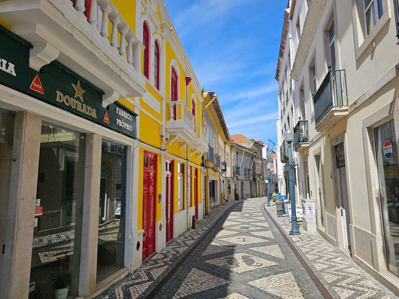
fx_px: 265
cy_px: 150
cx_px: 200
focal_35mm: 23
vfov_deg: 58.9
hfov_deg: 73.9
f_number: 1.7
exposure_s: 1/732
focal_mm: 6.3
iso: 10
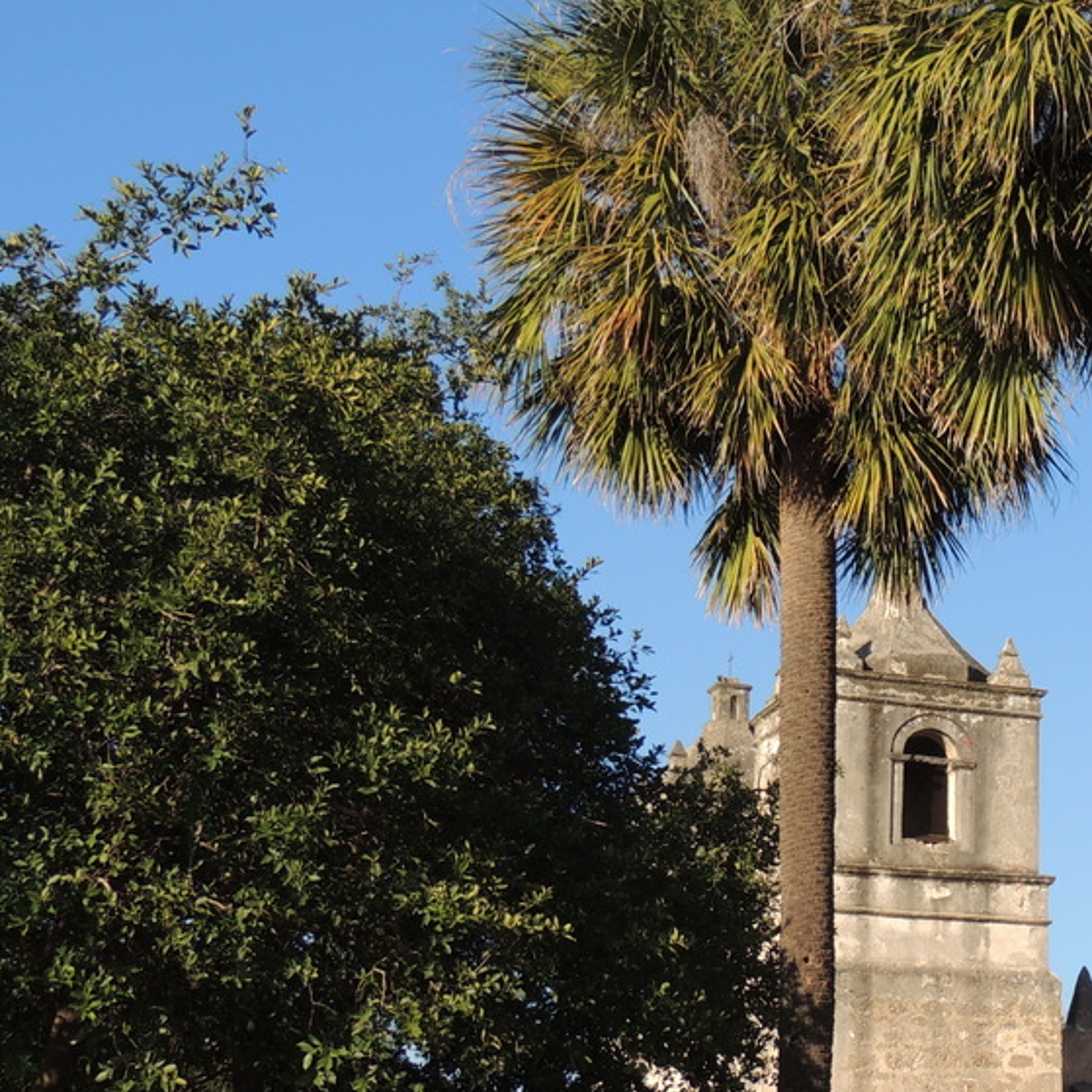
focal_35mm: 81
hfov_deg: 20.6
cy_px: 680
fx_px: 2891
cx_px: 1123
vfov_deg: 21.3
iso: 100
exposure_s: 1/800
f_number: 3.3
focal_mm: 7.1
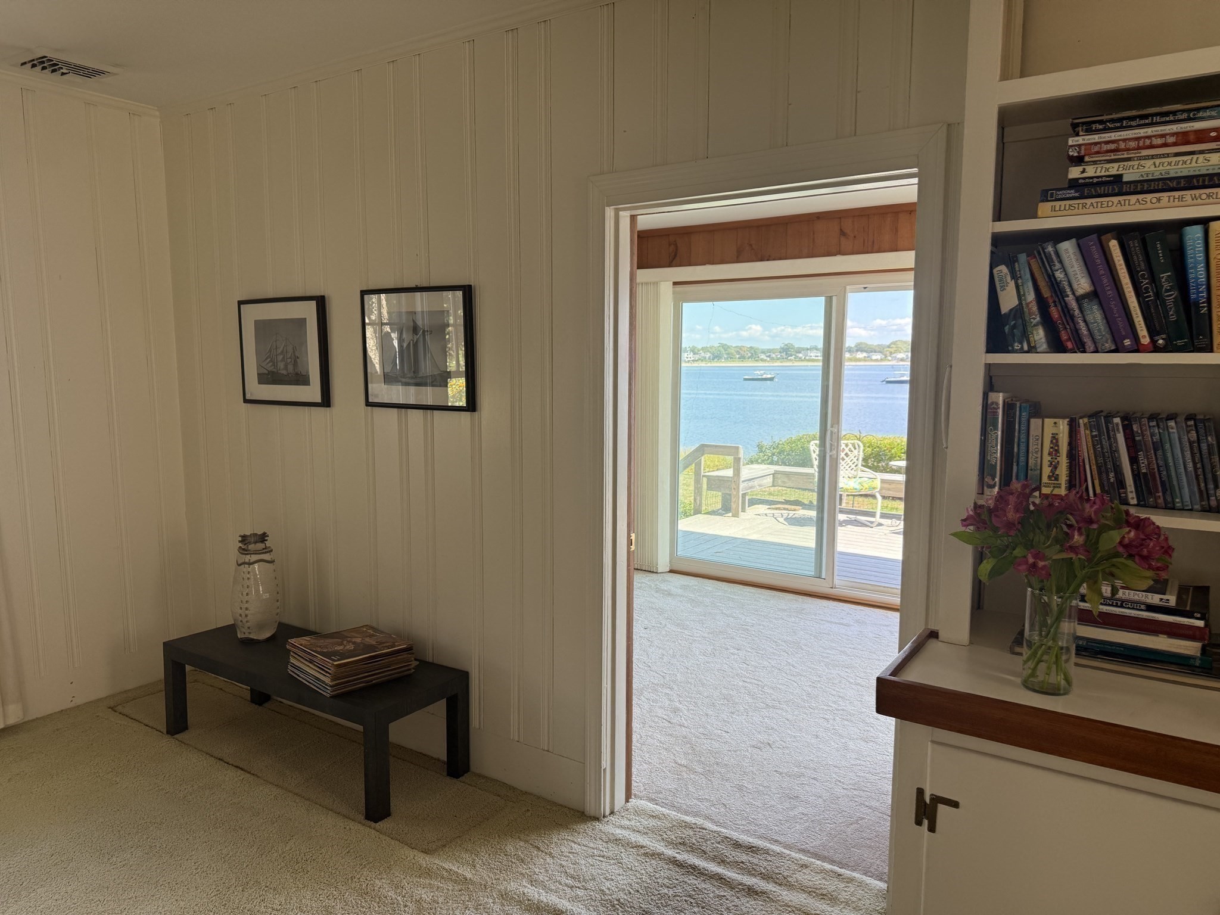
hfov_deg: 71.6
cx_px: 610
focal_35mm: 24
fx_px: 846
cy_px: 458
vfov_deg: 56.8
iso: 100
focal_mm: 6.76
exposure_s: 1/230
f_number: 1.78
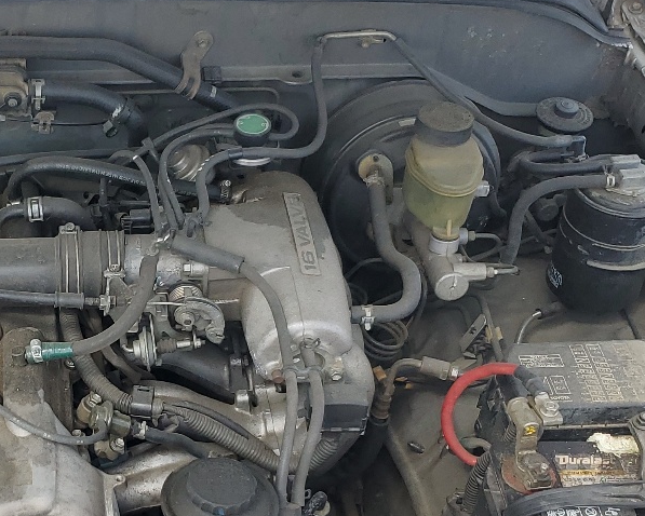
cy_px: 372
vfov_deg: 22.3
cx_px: 82
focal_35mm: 68
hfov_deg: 27.1
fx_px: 1299
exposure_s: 1/1000
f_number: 1.5
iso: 50
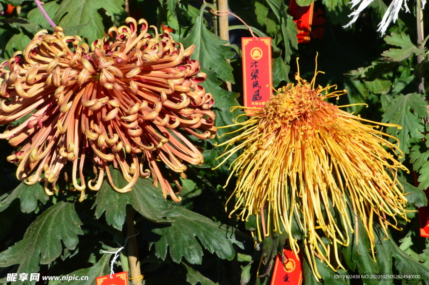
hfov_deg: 6.9
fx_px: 3572
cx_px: 214
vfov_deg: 4.6
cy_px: 142
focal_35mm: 300
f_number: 32
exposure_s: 1/250
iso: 1100
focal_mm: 200
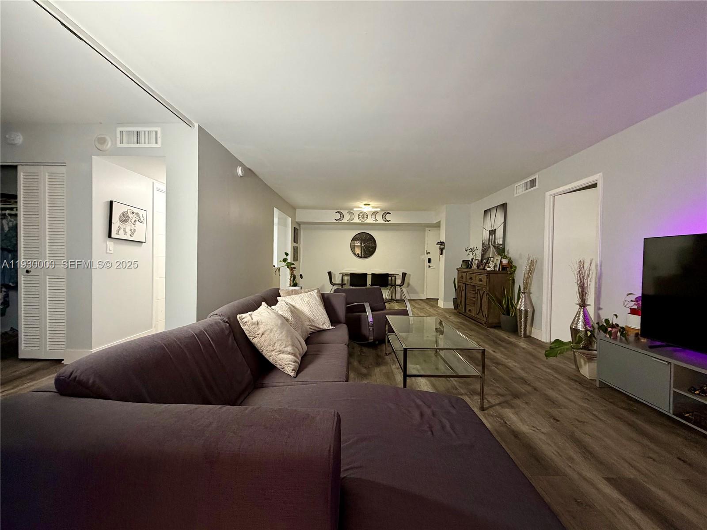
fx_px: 286
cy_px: 265
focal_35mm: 14
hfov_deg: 102.1
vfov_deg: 85.7
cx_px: 354
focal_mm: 2.22
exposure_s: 1/60
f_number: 2.2
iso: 250
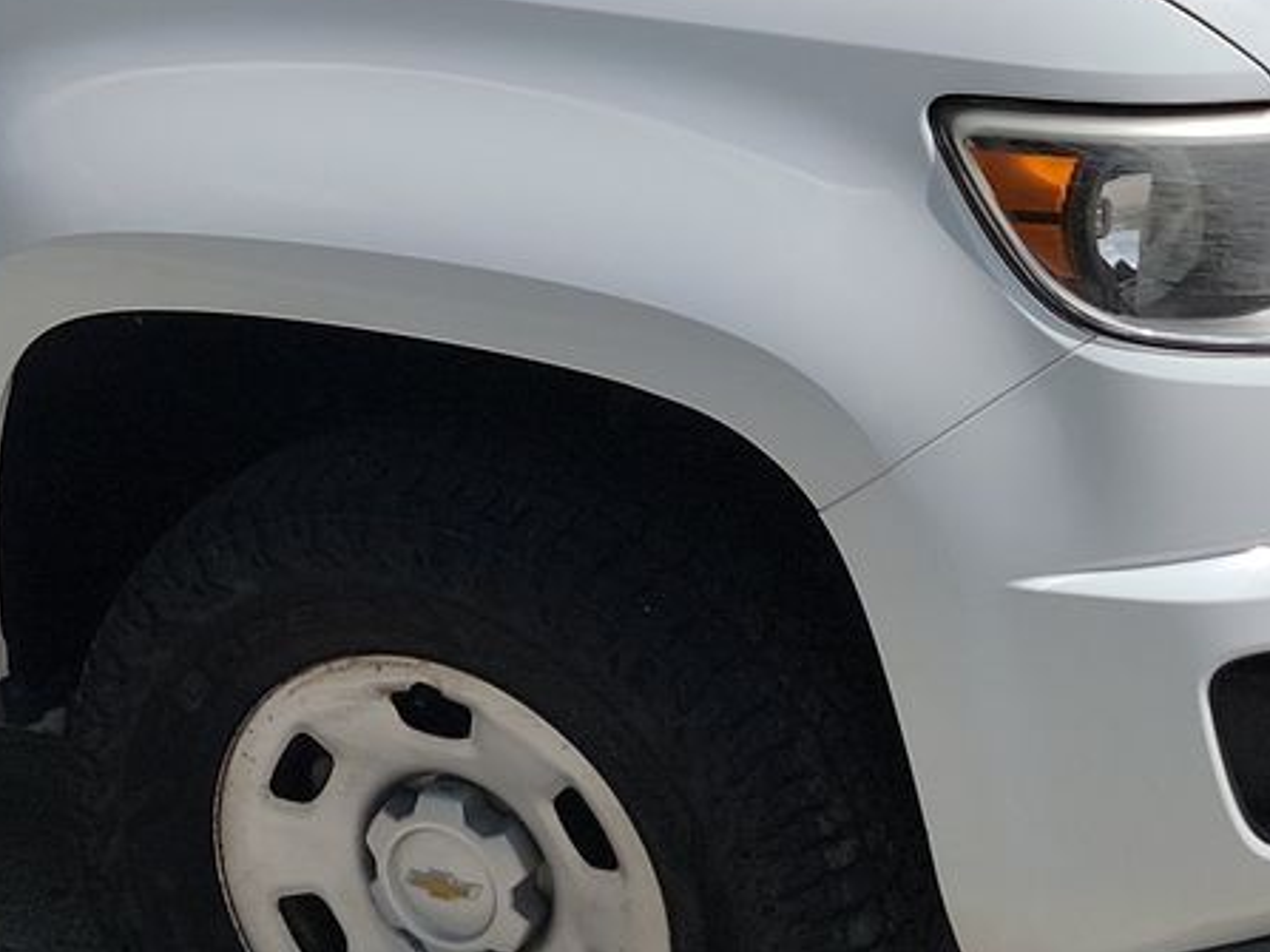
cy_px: 162
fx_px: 3154
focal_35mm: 86
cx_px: -40
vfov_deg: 17.0
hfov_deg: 21.8
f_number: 1.8
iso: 50
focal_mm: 6.7
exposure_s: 1/1930
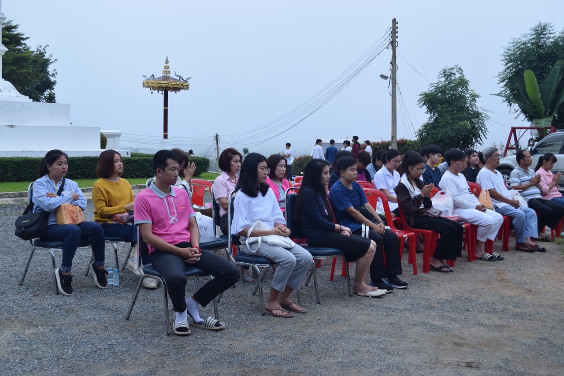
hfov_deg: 45.0
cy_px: 188
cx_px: 282
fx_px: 681
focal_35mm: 44
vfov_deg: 30.8
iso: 100
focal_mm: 29
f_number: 6.3
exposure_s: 1/20
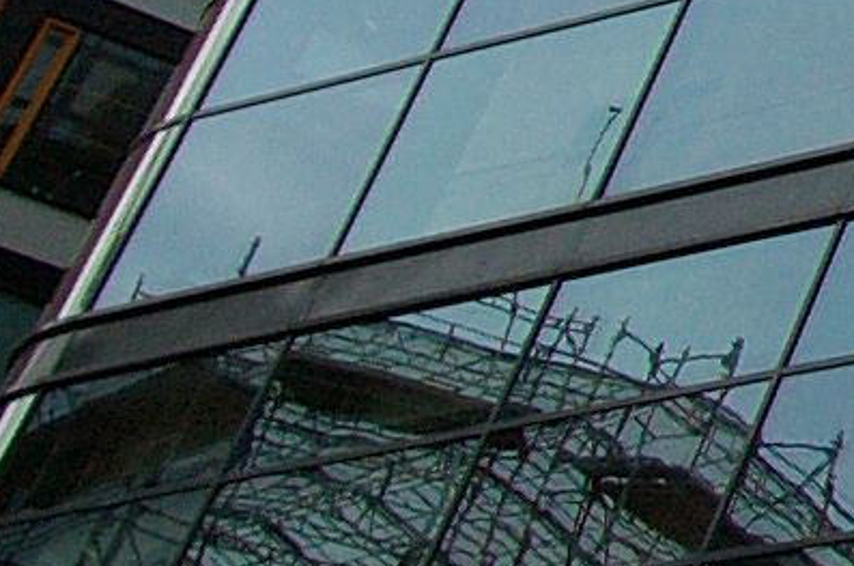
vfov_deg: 7.2
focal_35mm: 183
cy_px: -575
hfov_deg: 8.0
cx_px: 3209
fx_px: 4332
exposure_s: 1/1250
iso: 200
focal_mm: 16
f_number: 5.6
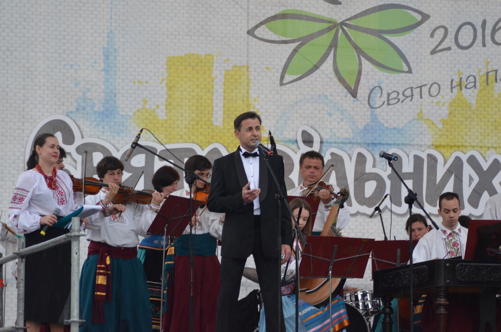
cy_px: 166
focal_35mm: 158
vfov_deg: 8.7
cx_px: 250
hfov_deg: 13.1
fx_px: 2187
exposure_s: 1/125
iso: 1600
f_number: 4.5
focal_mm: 105
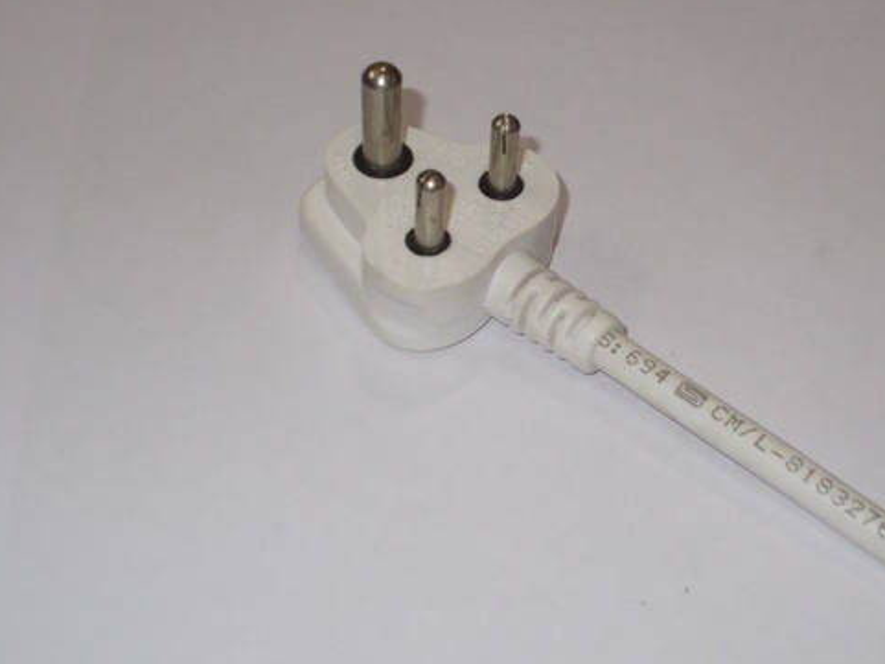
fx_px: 1330
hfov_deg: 36.8
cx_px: 451
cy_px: 338
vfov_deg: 28.0
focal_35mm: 52
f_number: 4.5
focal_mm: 9
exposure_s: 1/30
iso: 200
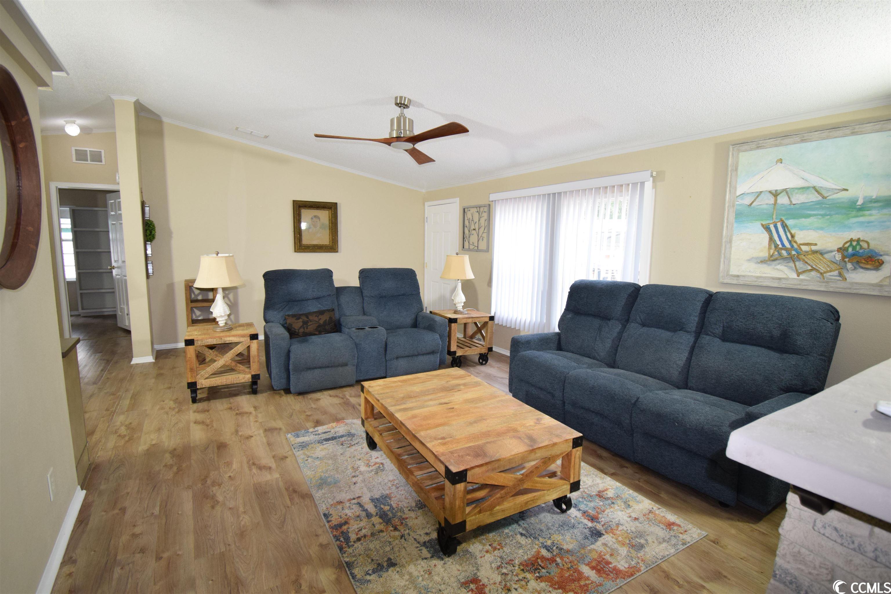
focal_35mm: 16
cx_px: 446
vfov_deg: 72.1
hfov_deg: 95.0
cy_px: 297
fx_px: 408
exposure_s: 1/125
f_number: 5.6
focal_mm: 11
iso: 800
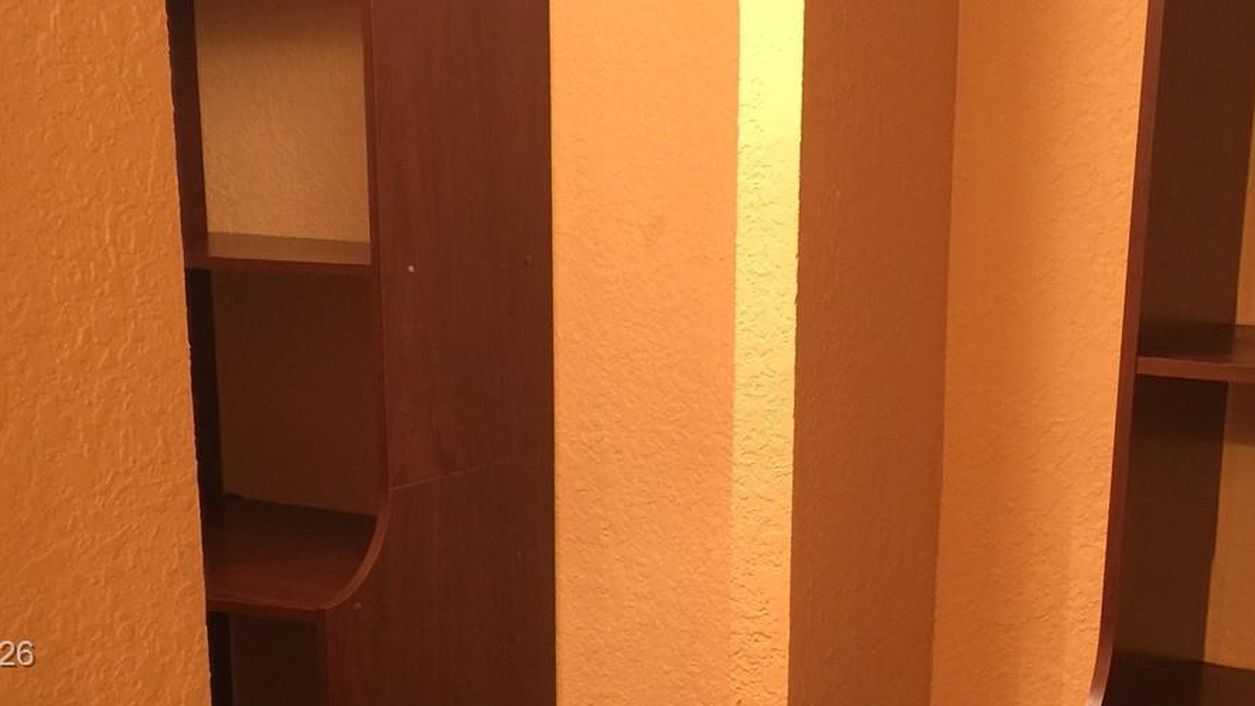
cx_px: 726
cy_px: 656
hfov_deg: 36.5
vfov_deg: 20.6
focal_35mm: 57
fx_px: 1897
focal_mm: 4.15
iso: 100
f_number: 2.2
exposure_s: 1/15
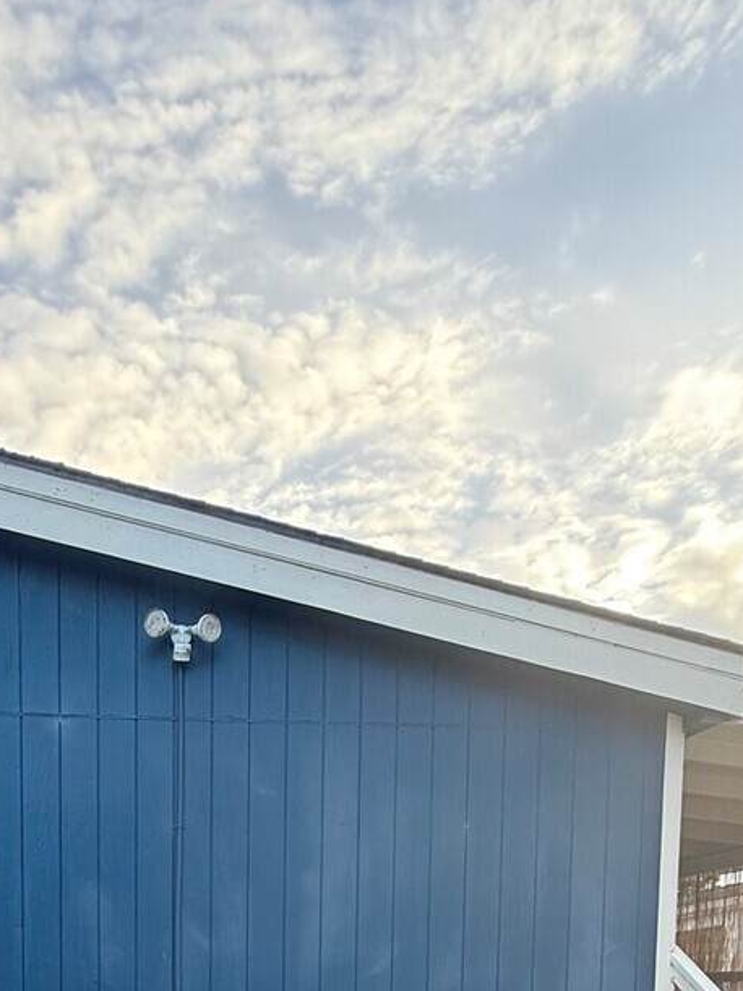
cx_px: 130
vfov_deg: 43.7
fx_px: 945
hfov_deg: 40.8
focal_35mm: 33
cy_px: 1072
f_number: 2.2
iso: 100
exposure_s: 1/99
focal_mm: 2.22
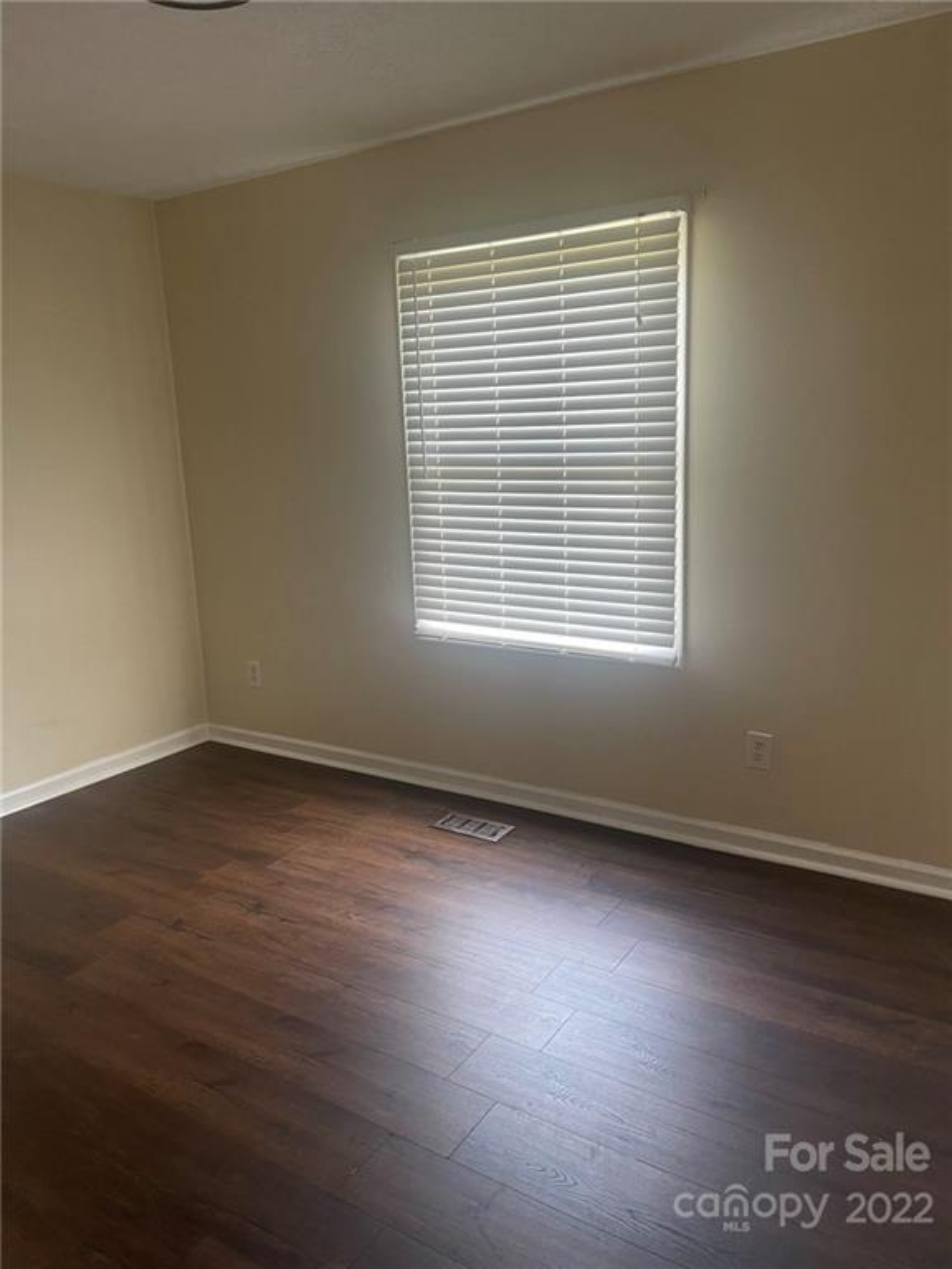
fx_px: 953
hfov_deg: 53.1
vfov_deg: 67.3
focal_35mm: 26
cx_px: 476
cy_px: 634
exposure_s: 1/60
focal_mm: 5.1
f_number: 1.6
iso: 125
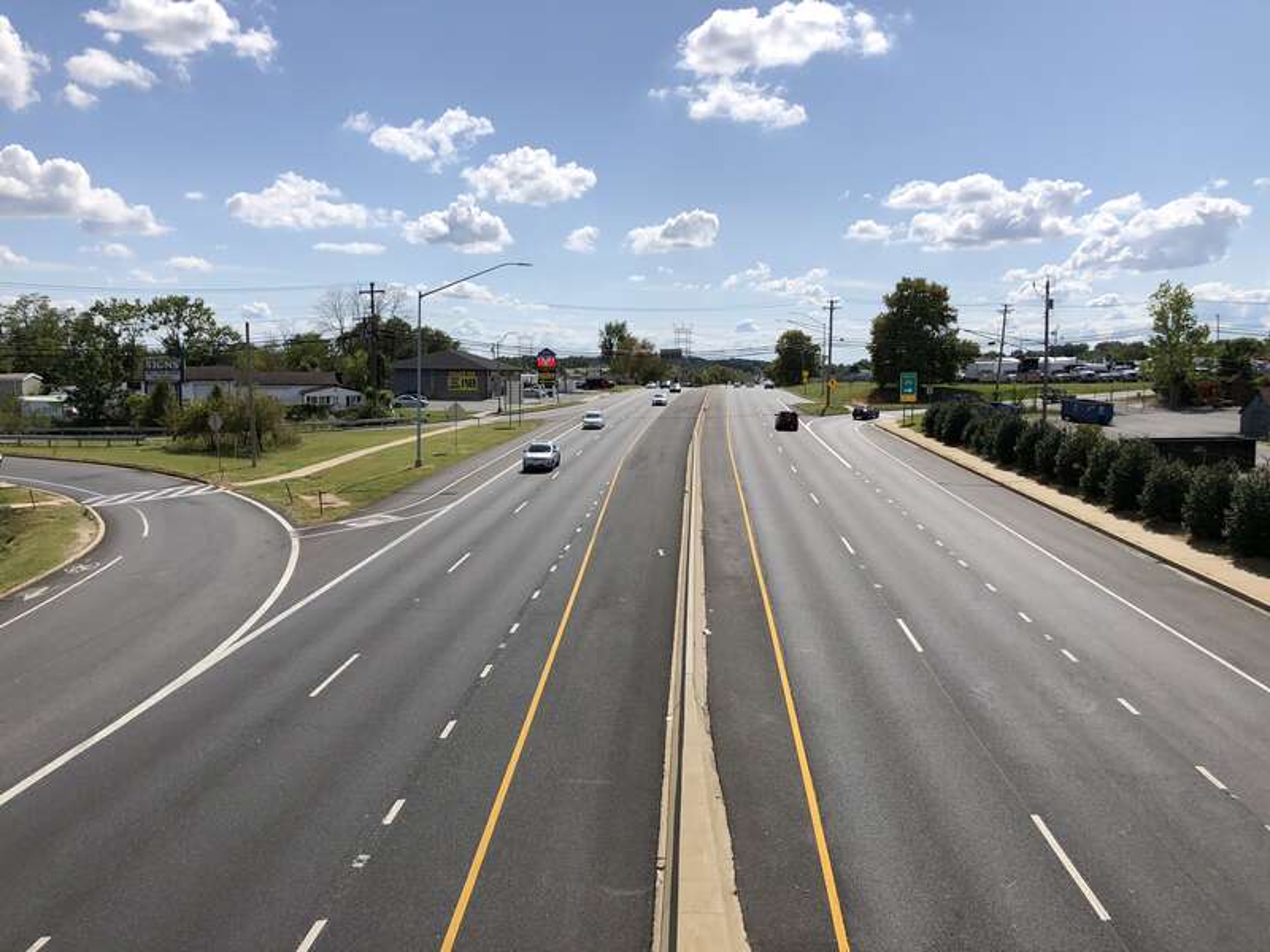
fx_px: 1027
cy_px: 476
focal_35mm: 28
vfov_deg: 49.7
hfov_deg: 63.4
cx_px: 635
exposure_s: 1/4049
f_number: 1.8
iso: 20
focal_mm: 4
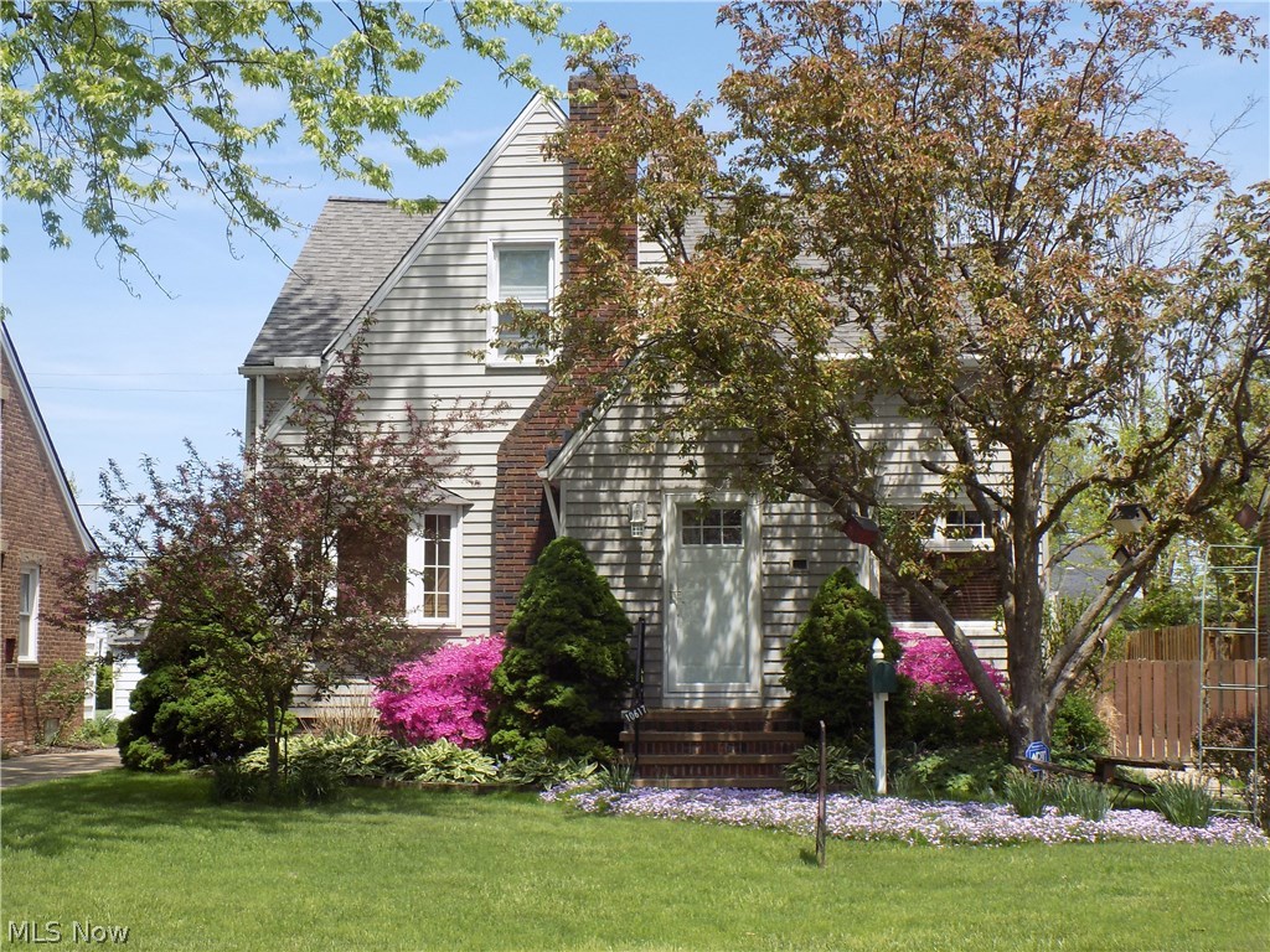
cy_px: 476
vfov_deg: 31.5
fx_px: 1688
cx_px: 635
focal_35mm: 46
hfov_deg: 41.2
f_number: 3.7
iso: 80
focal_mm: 8.1
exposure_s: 1/500
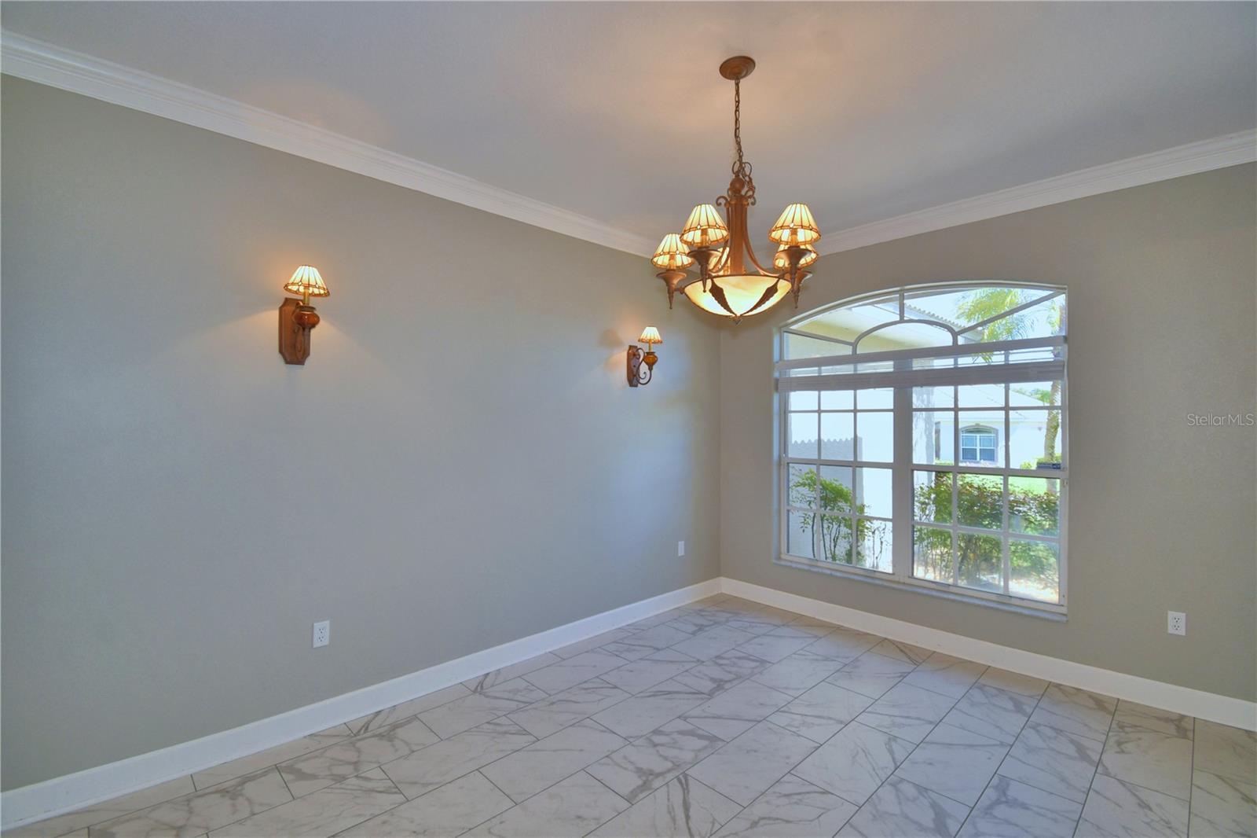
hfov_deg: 100.4
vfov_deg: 77.3
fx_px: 524
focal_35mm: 15
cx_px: 628
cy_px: 419
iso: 125
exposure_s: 1/60
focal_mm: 10
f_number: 4.5
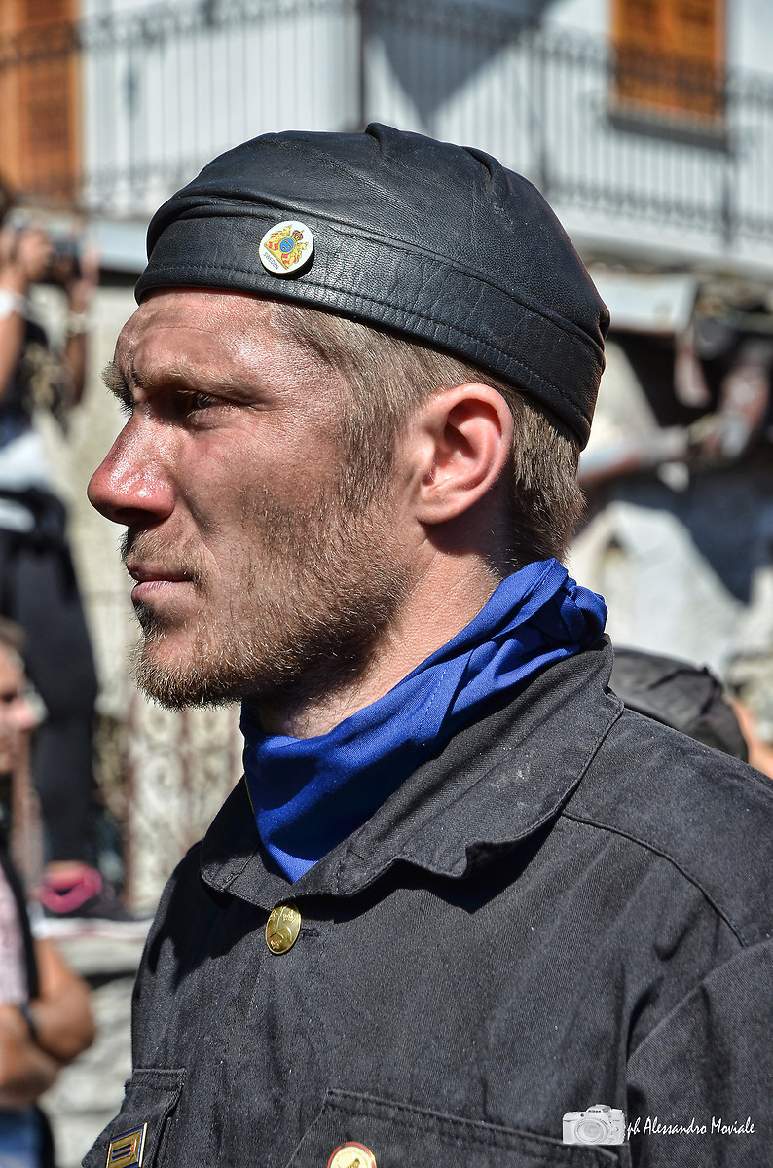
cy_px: 584
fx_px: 4128
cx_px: 386
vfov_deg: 16.1
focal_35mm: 128
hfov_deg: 10.7
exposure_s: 1/640
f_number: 8
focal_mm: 85
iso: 250
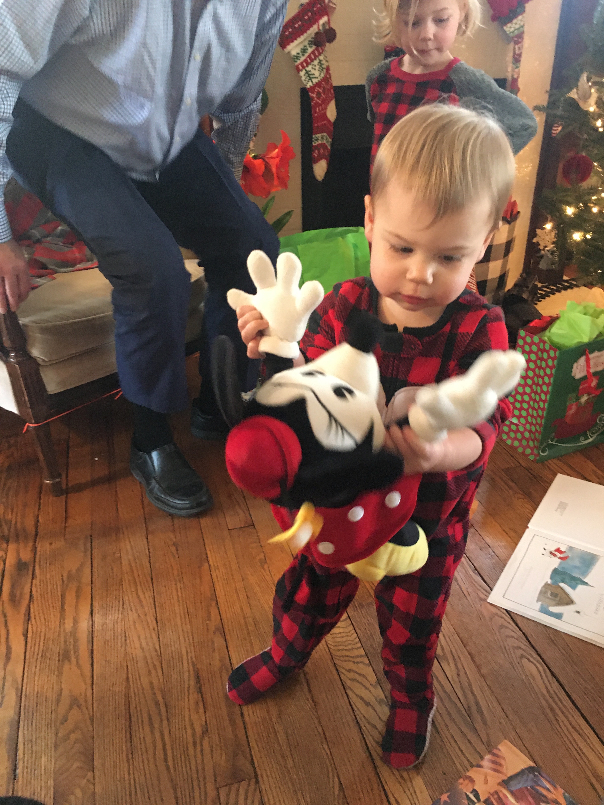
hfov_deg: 48.2
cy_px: 402
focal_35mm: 29
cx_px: 302
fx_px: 675
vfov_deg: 61.7
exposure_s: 1/15
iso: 250
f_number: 2.2
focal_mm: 4.15
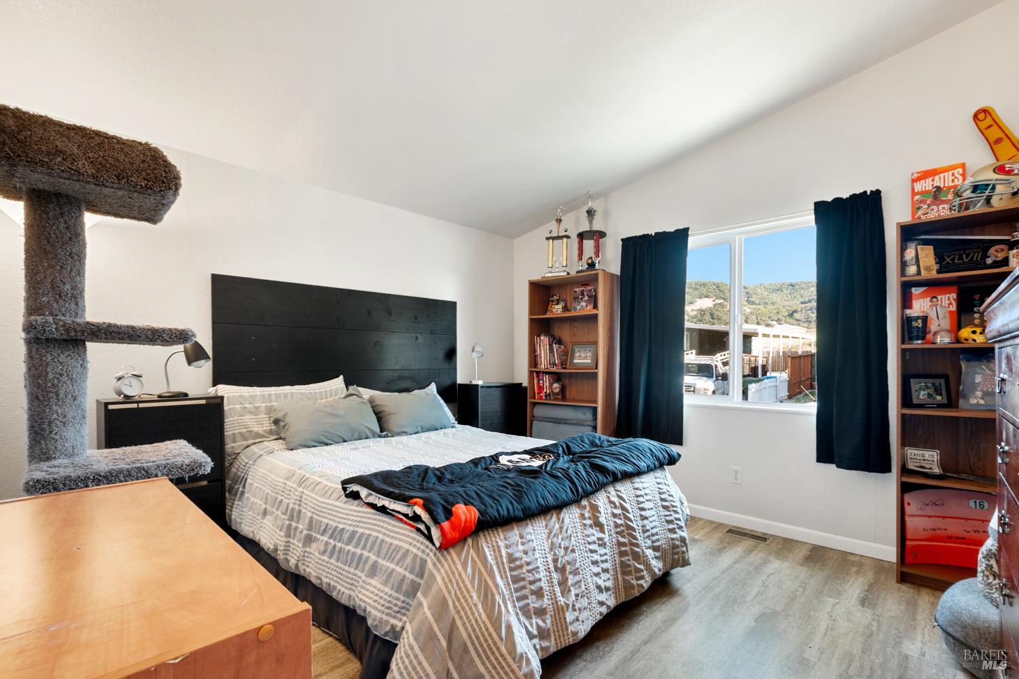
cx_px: 510
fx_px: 425
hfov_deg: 100.4
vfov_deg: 77.3
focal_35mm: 15
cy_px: 340
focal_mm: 10
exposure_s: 1/2
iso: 320
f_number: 8
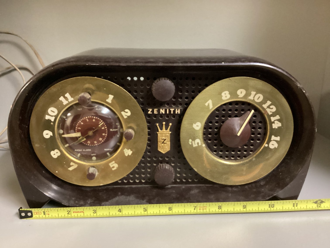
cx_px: 165
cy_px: 124
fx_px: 296
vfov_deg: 45.4
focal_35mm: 31
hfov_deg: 58.3
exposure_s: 1/30
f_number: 2.4
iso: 640
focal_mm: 3.3
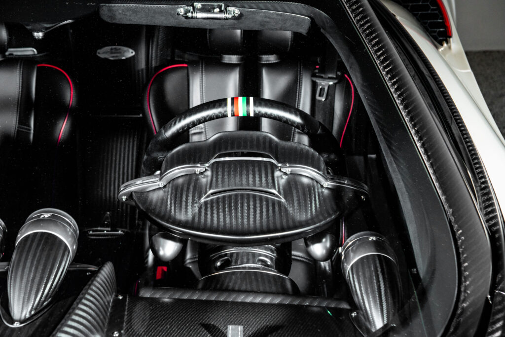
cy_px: 168
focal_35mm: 70
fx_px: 982
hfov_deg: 28.8
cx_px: 252
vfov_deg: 19.5
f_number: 10
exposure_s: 1/125
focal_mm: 70
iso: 250
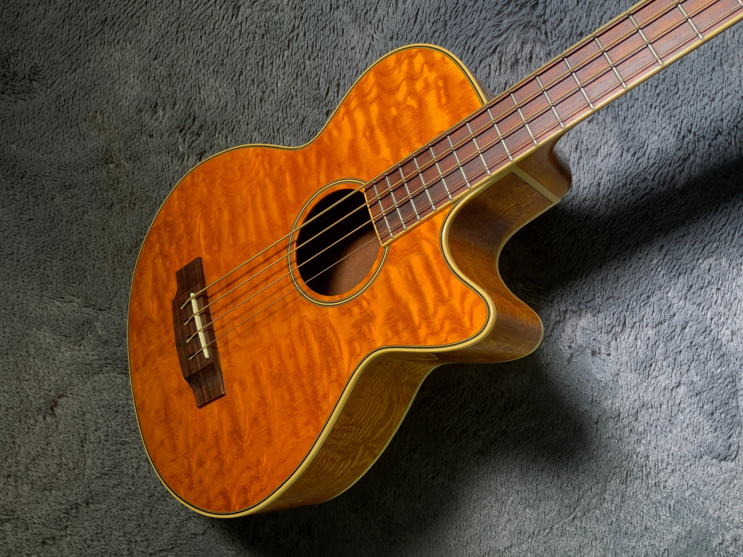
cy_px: 278
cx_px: 372
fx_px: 622
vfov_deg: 48.2
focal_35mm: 29
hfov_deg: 61.7
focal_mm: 3
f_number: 1.8
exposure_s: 1/100
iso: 20
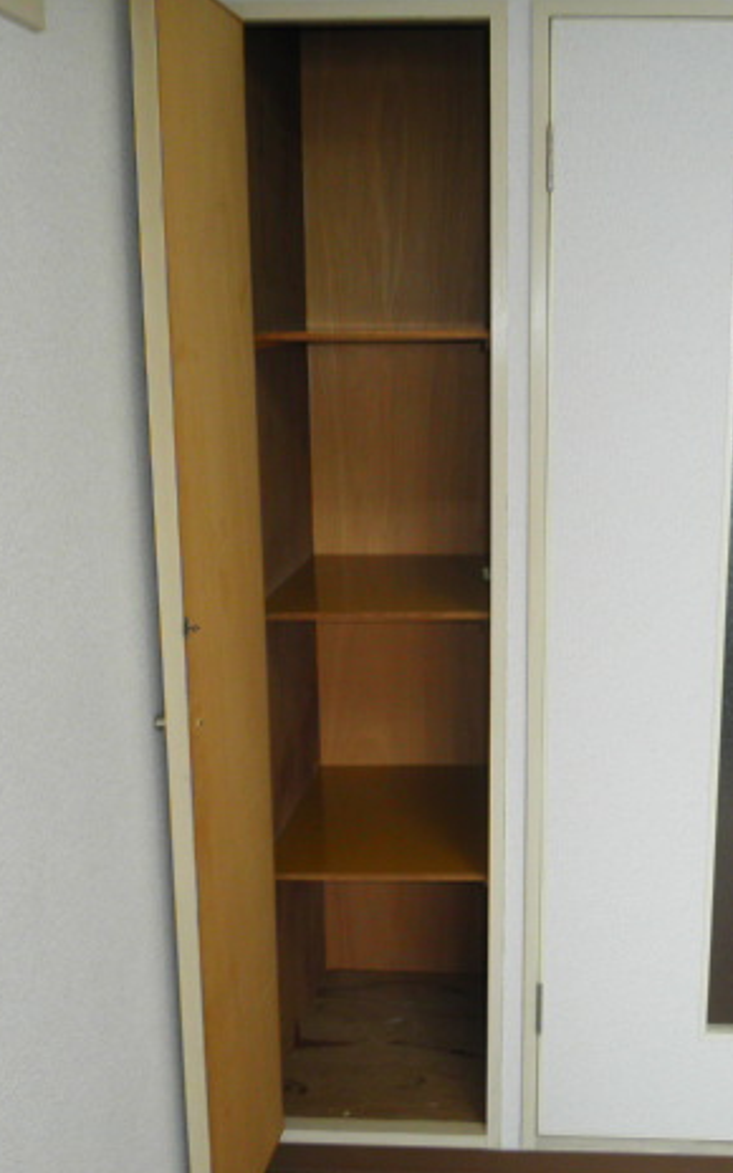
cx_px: 569
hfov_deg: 32.8
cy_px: 597
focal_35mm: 38
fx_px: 1215
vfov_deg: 51.5
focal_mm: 4.7
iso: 64
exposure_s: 1/30
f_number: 2.8
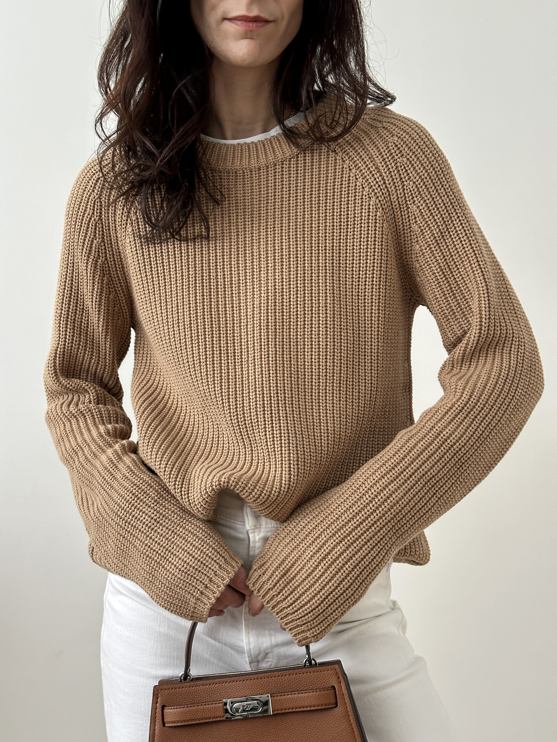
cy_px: 371
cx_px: 278
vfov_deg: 39.7
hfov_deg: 30.3
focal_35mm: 48
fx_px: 1030
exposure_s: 1/55
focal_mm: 6.86
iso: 250
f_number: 1.78
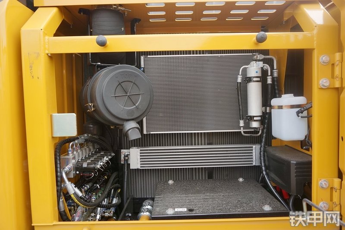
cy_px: 115
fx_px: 230
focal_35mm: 24
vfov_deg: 53.1
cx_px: 172
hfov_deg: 73.8
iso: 100
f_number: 4
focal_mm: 16
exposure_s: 1/160
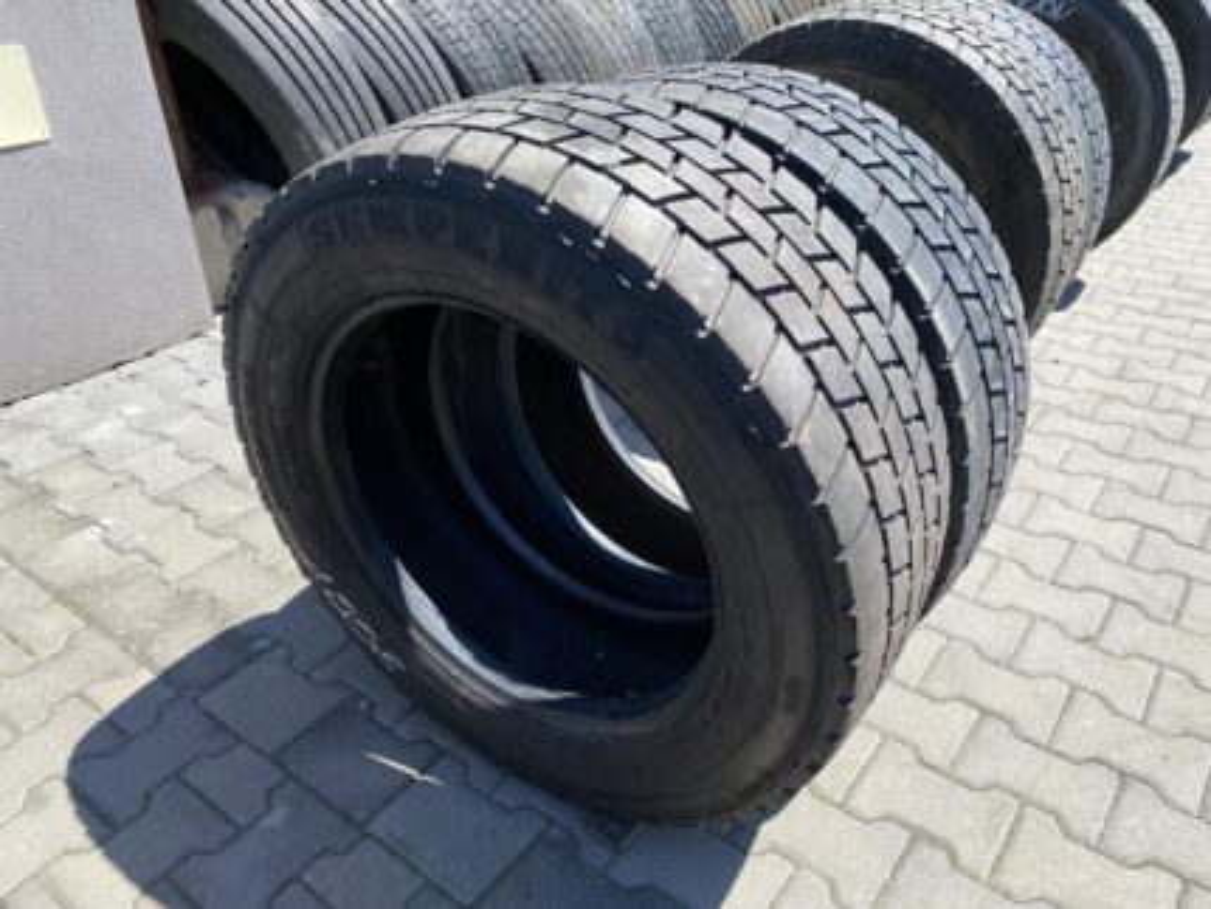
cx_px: 606
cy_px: 454
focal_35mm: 26
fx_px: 910
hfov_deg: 67.3
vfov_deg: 53.1
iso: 32
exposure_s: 1/1072
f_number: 1.8
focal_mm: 4.25
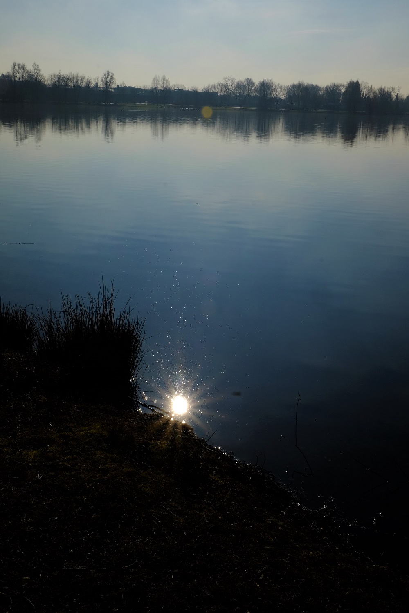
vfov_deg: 48.5
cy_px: 306
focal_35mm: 40
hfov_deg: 33.4
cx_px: 204
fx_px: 682
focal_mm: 26.5
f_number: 22
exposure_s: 1/350
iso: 200
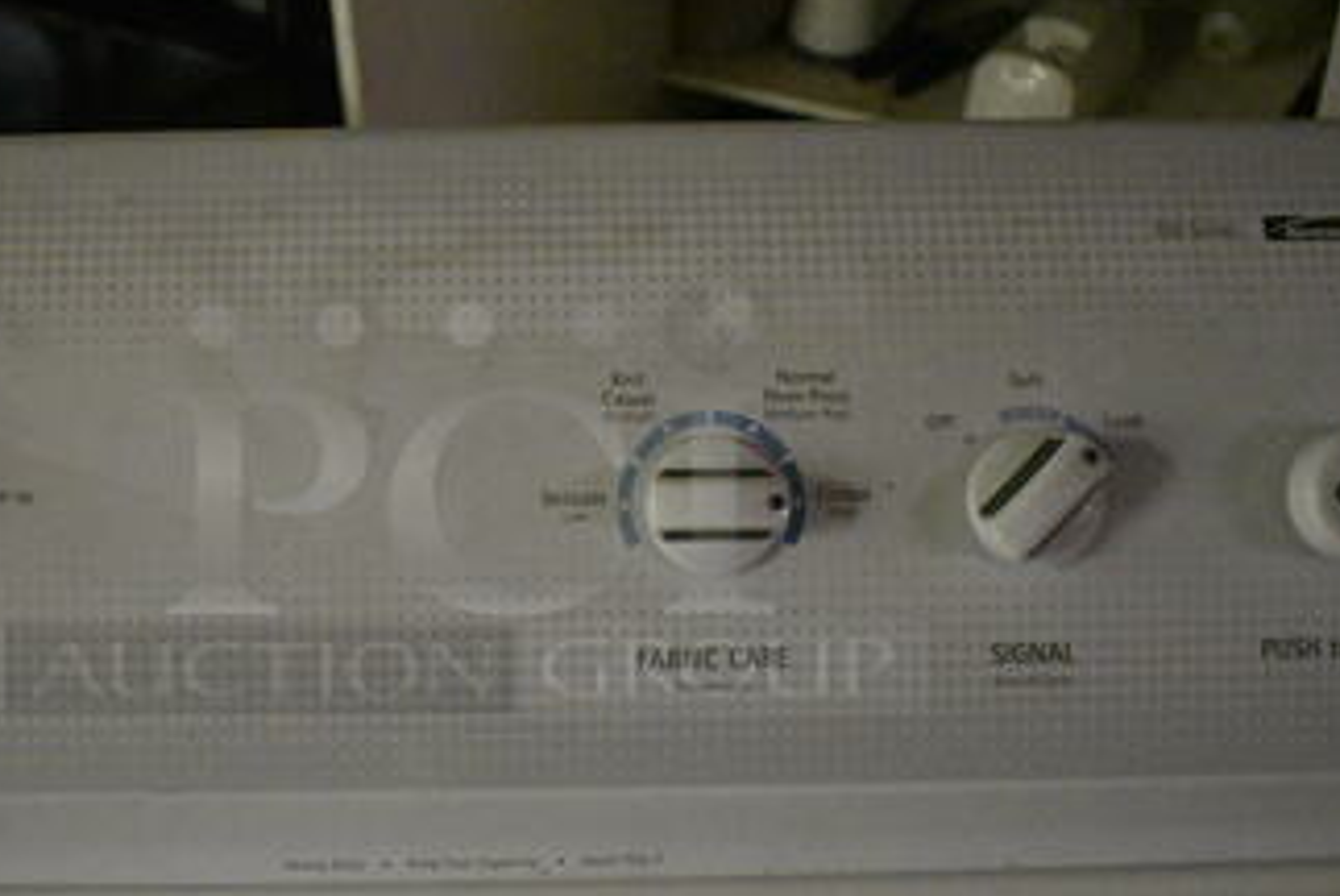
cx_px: 469
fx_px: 1900
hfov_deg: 38.5
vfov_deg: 26.5
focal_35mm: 51
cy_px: 494
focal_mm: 18
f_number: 3.5
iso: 5600
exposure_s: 1/125
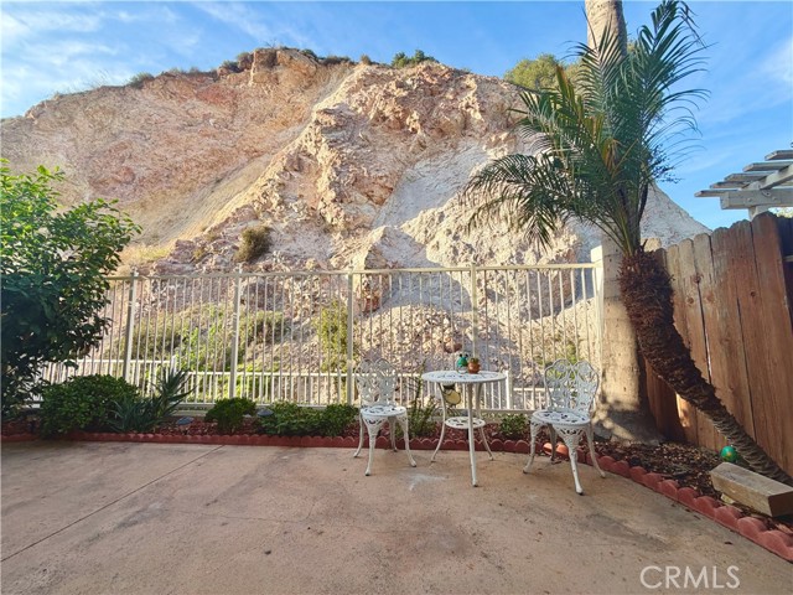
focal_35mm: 14
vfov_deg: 85.7
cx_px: 396
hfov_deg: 102.1
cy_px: 298
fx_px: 321
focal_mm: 2.22
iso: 50
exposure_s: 1/502
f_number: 2.2
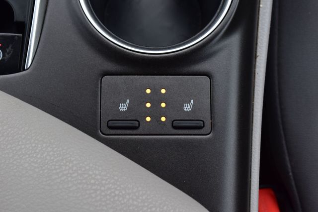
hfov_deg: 24.6
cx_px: 159
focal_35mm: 82
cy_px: 106
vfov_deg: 16.5
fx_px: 728
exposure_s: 1/40
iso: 400
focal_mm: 55
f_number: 7.1
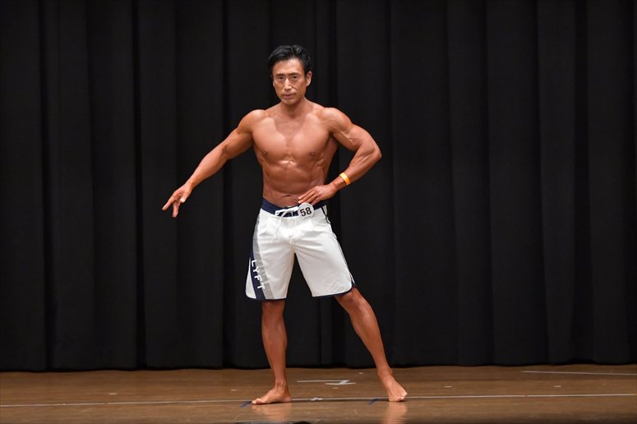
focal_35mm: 240
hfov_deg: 8.6
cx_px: 318
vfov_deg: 5.7
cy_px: 212
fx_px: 4245
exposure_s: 1/400
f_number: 5.6
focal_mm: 160
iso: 6400
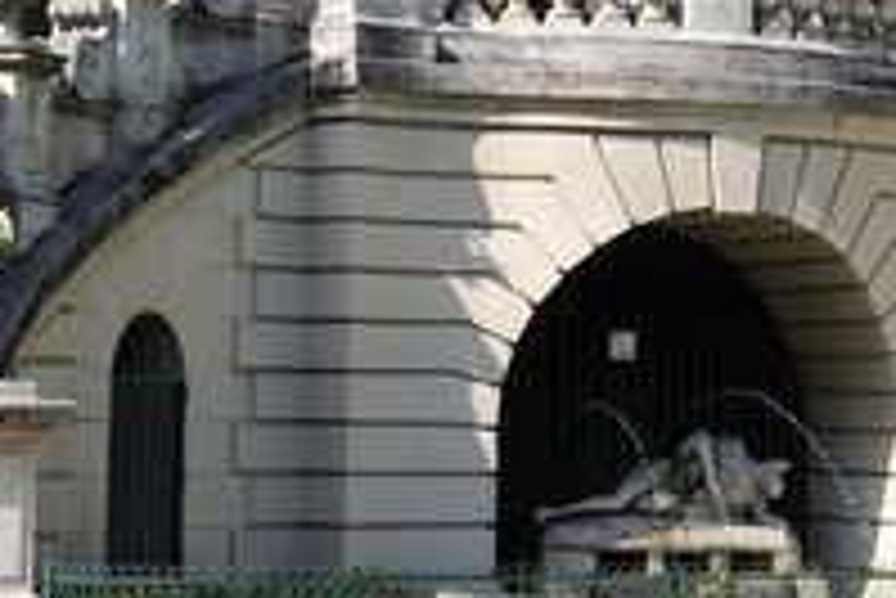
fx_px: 3263
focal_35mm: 131
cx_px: 482
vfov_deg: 10.5
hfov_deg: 15.6
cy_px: 117
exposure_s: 1/160
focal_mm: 62
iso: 200
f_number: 10
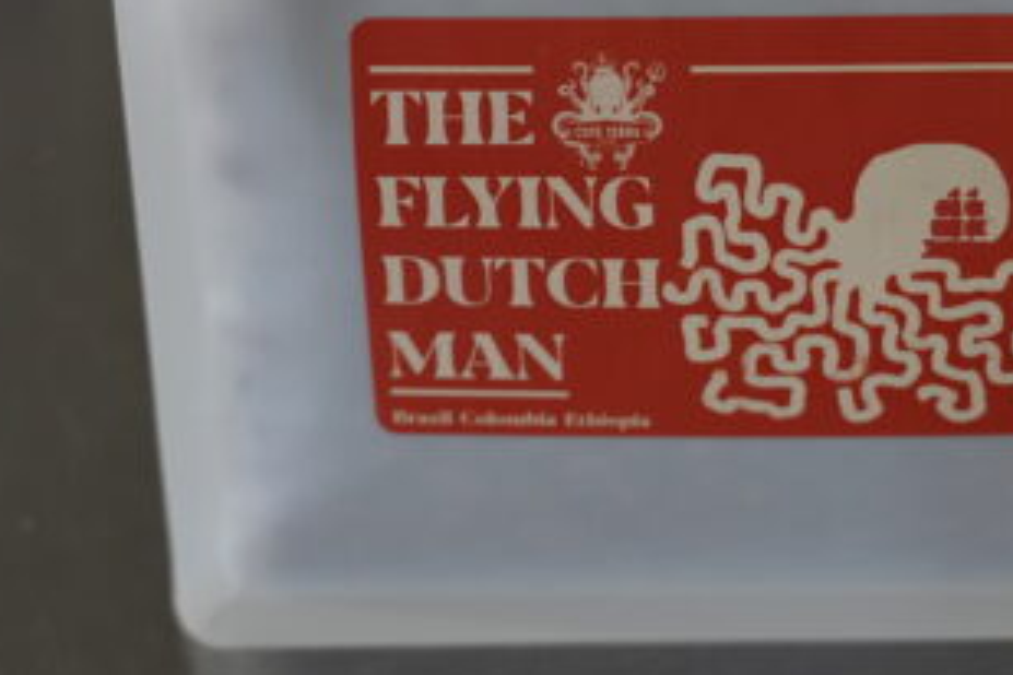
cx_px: 725
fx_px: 2729
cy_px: 118
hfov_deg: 20.9
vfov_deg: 14.0
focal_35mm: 97
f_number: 4
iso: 1250
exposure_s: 1/60
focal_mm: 50
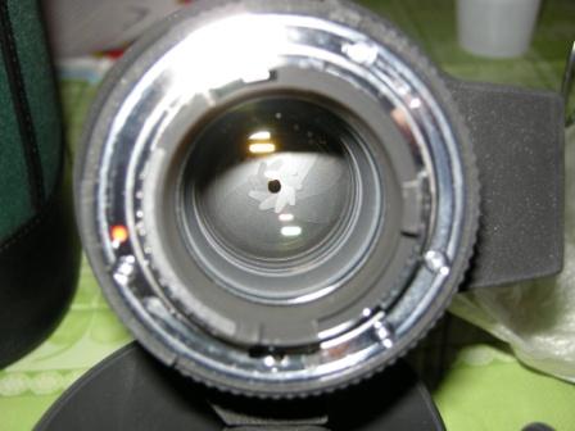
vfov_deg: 30.3
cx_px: 288
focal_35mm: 48
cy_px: 216
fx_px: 797
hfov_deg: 39.7
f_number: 3.1
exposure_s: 1/60
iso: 64
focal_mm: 10.1
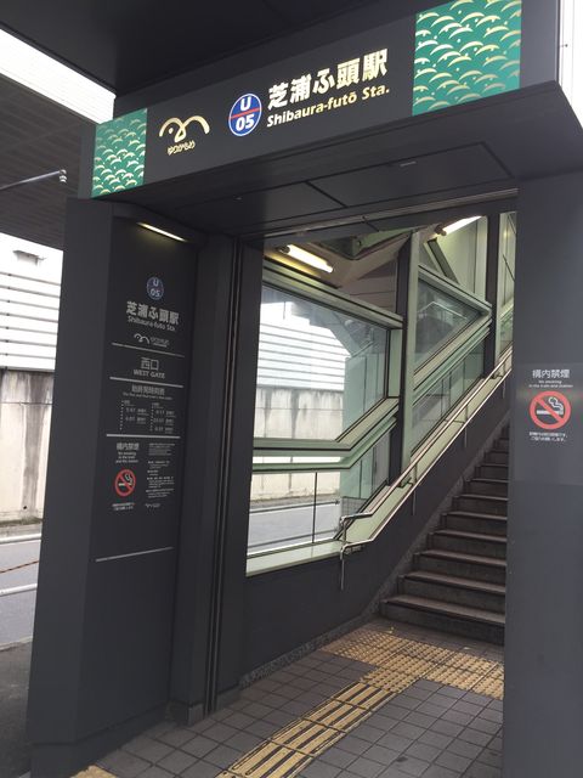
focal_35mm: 29
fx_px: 651
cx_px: 292
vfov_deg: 61.7
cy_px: 389
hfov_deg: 48.2
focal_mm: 4.15
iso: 40
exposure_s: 1/60
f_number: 2.2
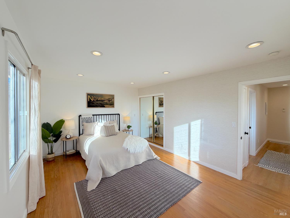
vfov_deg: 85.7
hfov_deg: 102.1
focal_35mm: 14
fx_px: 117
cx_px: 145
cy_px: 109
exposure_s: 1/177
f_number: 2.2
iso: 64
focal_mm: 2.22
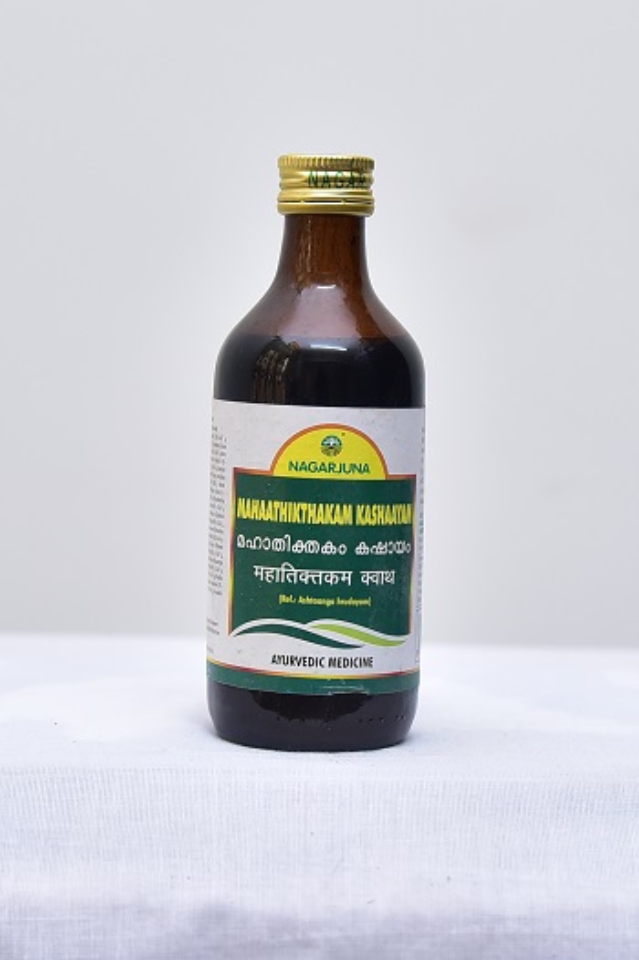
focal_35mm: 44
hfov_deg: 30.5
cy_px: 480
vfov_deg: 44.5
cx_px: 320
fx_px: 1173
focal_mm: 44
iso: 1250
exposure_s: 1/100
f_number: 4
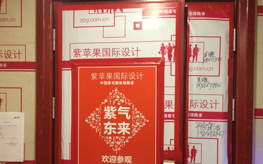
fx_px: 287
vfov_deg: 31.7
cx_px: 142
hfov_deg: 49.2
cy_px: 111
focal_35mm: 40
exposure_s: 1/24
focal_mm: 4.15
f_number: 2.2
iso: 320
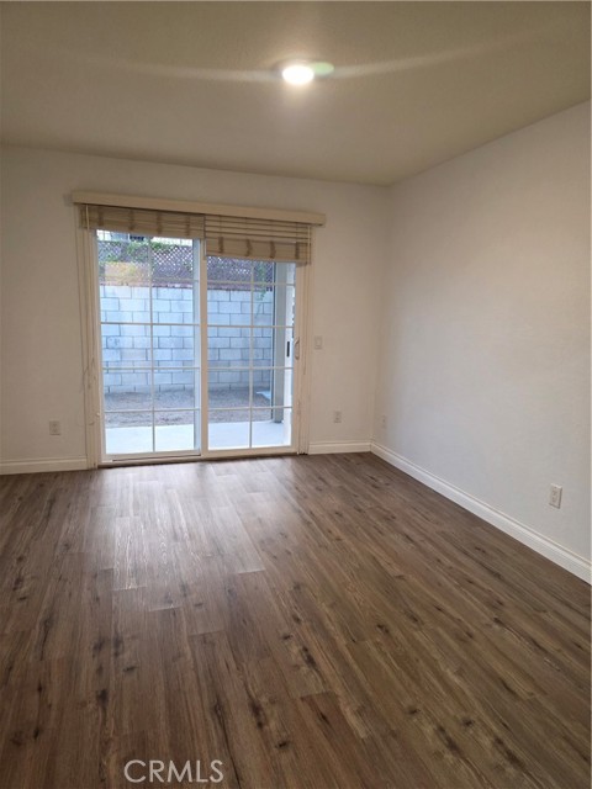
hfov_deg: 58.9
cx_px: 296
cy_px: 394
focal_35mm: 23
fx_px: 524
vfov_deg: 73.9
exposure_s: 1/120
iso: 400
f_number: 1.7
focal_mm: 6.3
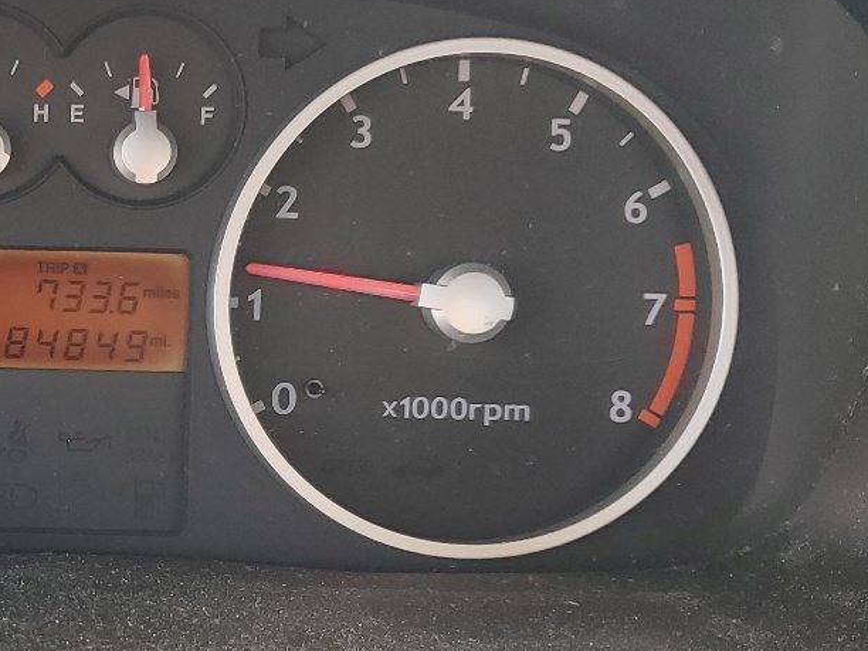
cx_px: -48
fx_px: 1705
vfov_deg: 21.5
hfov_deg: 26.6
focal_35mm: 68
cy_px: 445
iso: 55
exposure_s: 1/120
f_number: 1.5
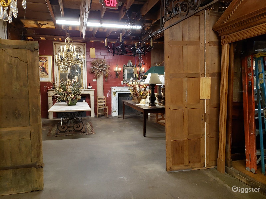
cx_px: 133
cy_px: 100
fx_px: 200
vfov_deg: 53.1
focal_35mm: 26
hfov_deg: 67.3
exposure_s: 1/17
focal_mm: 4.3
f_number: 1.5
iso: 250
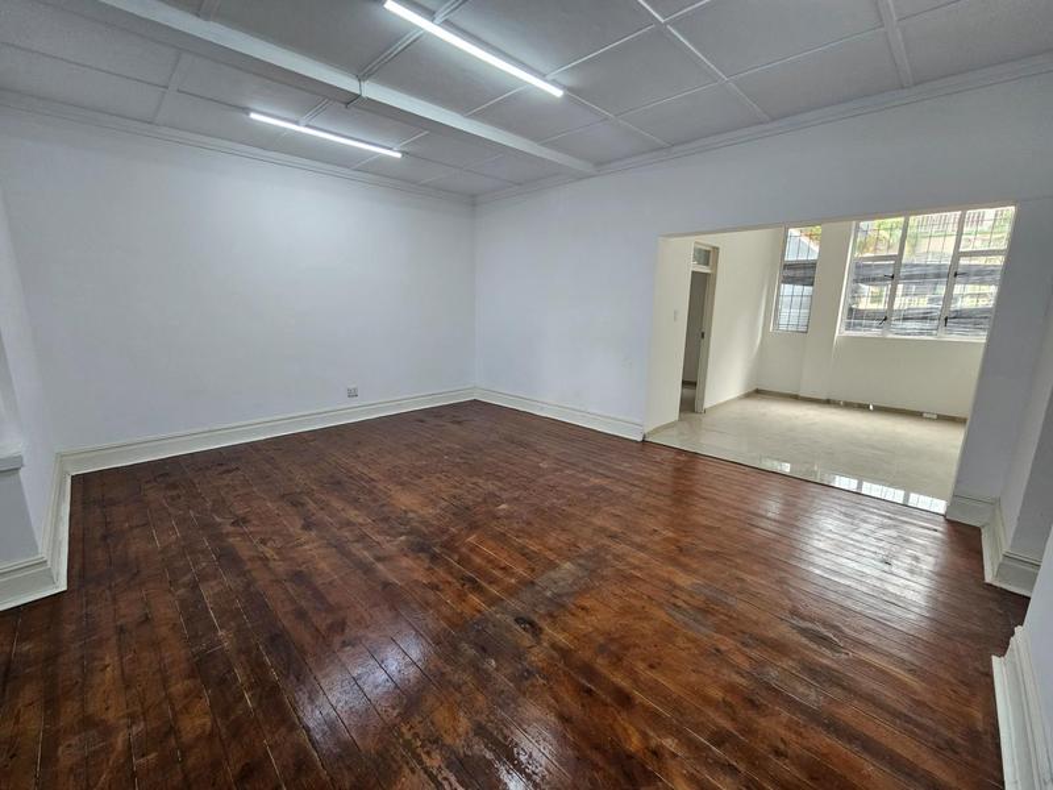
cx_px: 526
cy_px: 395
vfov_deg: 89.9
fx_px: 395
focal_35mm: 13
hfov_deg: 106.2
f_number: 2.2
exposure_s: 1/50
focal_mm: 2.2
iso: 100
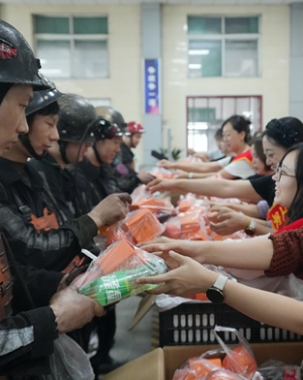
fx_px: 516
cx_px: 182
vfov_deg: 40.4
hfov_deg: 32.6
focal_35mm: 46
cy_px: 188
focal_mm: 32
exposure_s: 1/500
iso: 8000
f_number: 3.5
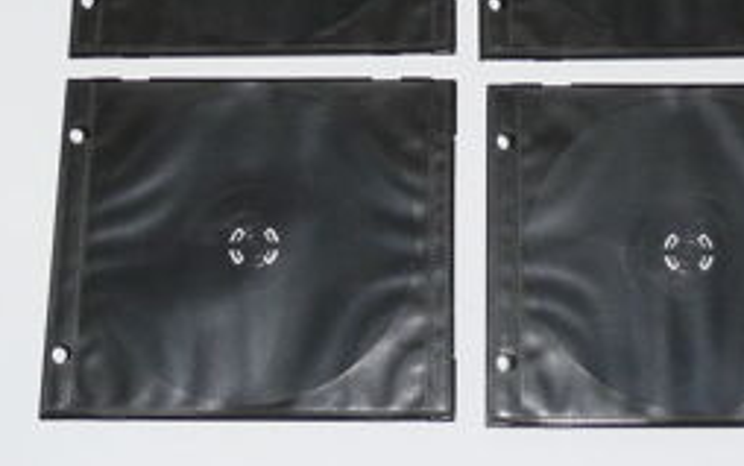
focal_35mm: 100
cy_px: -47
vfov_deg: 12.9
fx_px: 2029
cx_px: 501
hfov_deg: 20.7
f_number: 3.2
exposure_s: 1/30
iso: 100
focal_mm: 9.6
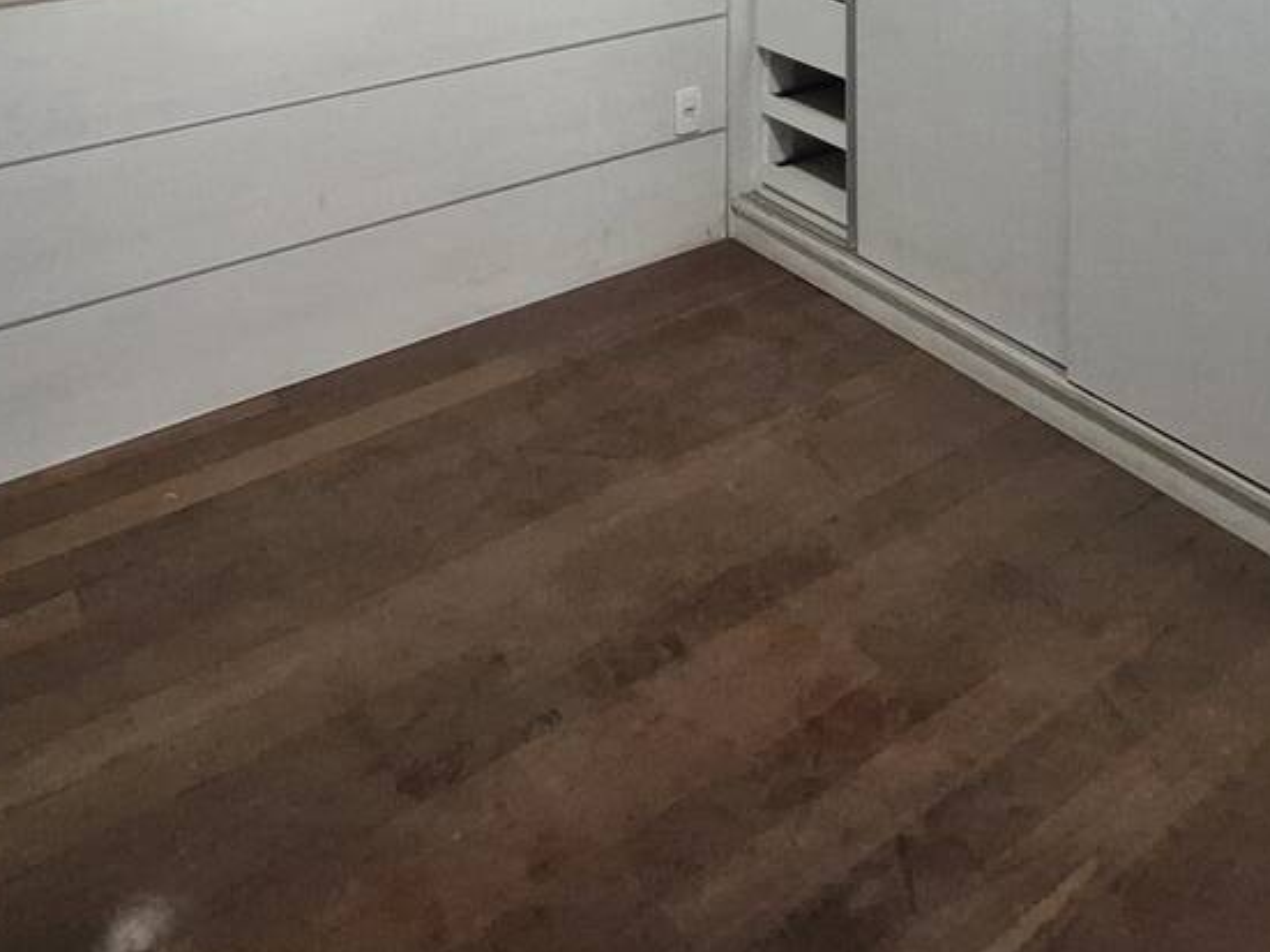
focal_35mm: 34
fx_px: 1247
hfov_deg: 53.9
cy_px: -251
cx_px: 673
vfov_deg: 32.6
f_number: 2.2
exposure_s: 1/60
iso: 1250
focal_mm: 1.74
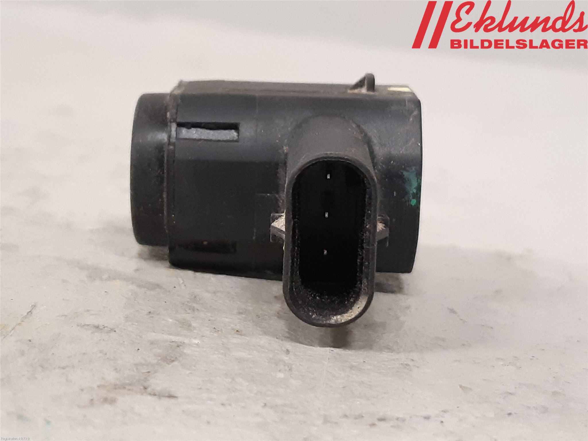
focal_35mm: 26
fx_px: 442
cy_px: 220
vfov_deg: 53.1
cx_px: 294
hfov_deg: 67.3
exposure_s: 1/50
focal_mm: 3.93
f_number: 1.7
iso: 320
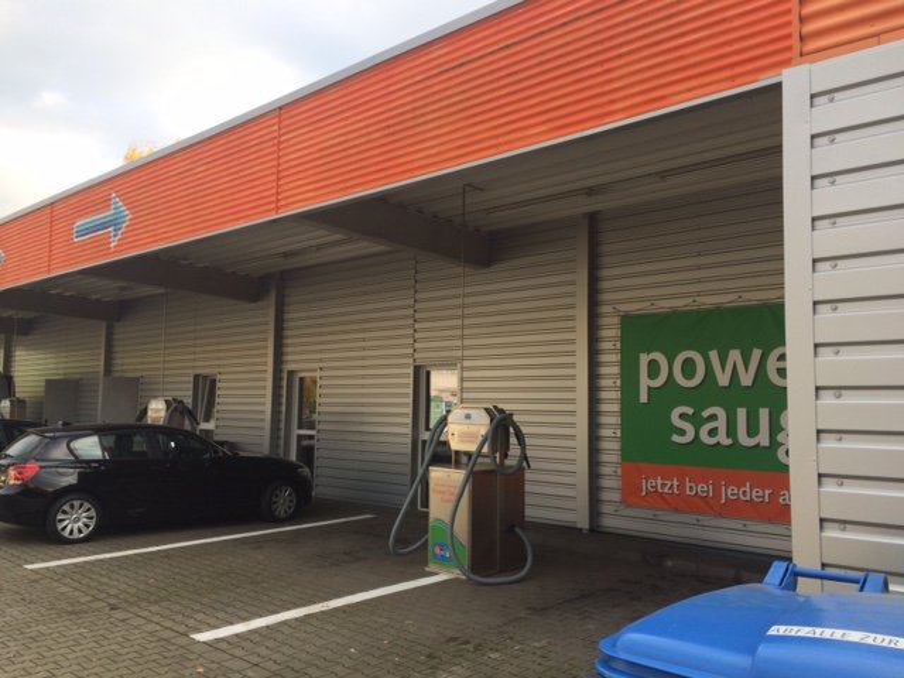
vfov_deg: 48.2
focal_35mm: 29
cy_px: 339
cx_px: 452
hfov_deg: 61.7
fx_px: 757
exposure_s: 1/451
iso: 32
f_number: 2.2
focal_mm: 4.15
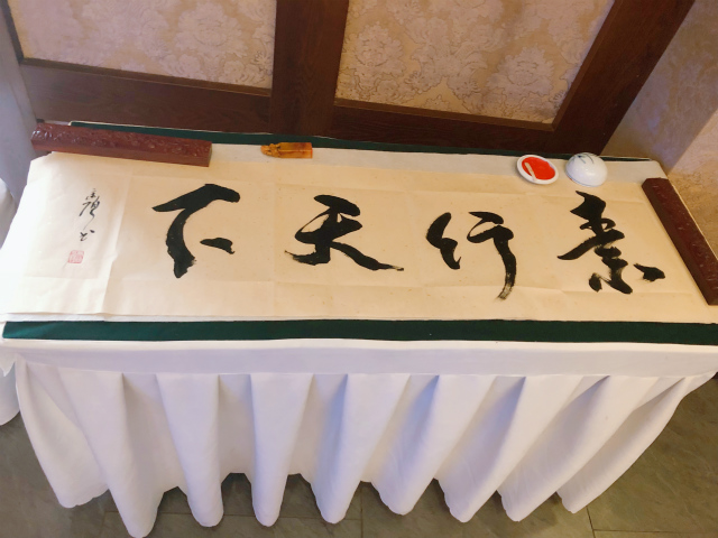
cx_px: 359
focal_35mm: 28
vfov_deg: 49.7
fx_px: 581
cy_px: 269
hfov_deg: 63.4
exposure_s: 1/8
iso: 100
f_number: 1.8
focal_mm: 3.99
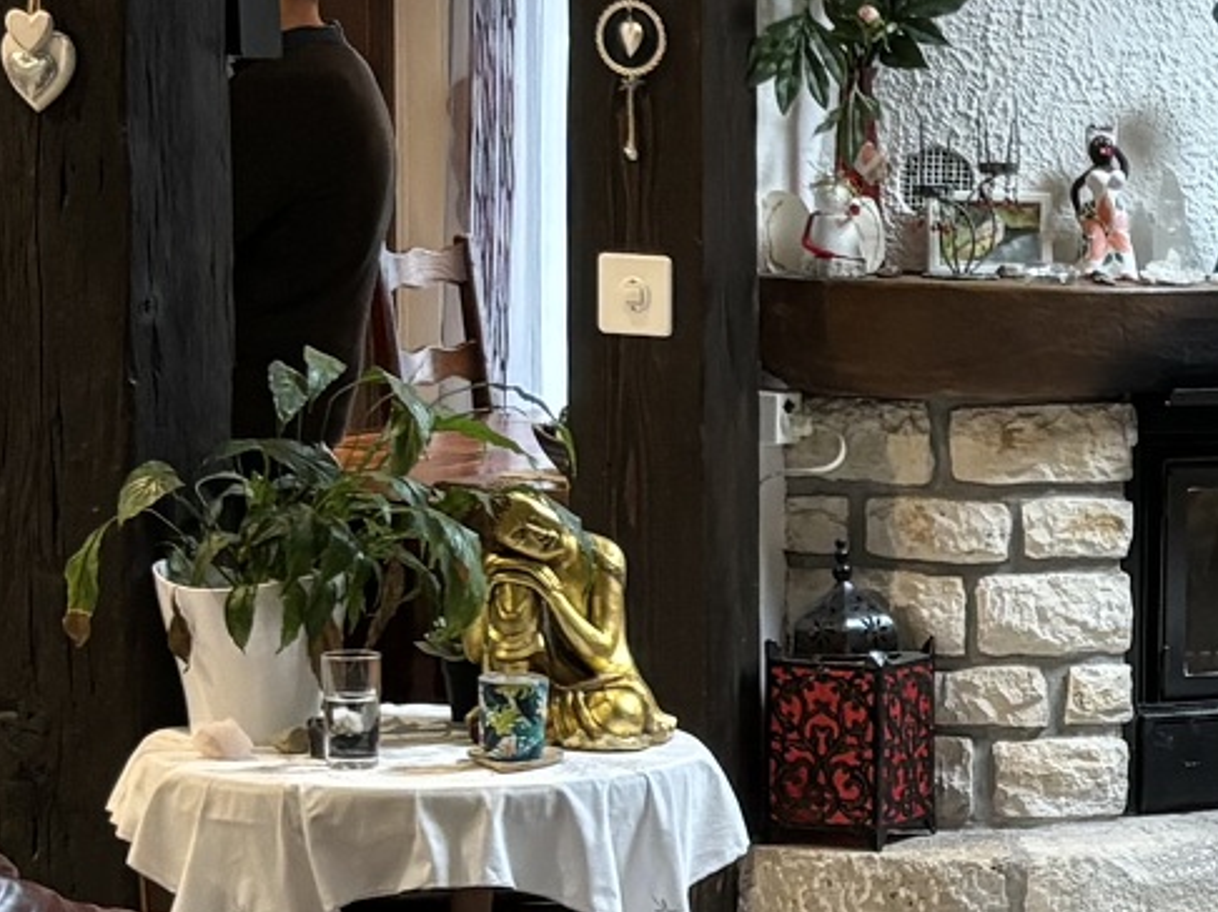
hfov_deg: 13.6
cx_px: 1774
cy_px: 621
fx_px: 4818
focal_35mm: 137
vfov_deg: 10.8
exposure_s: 1/50
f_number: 1.6
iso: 160
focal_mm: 5.96
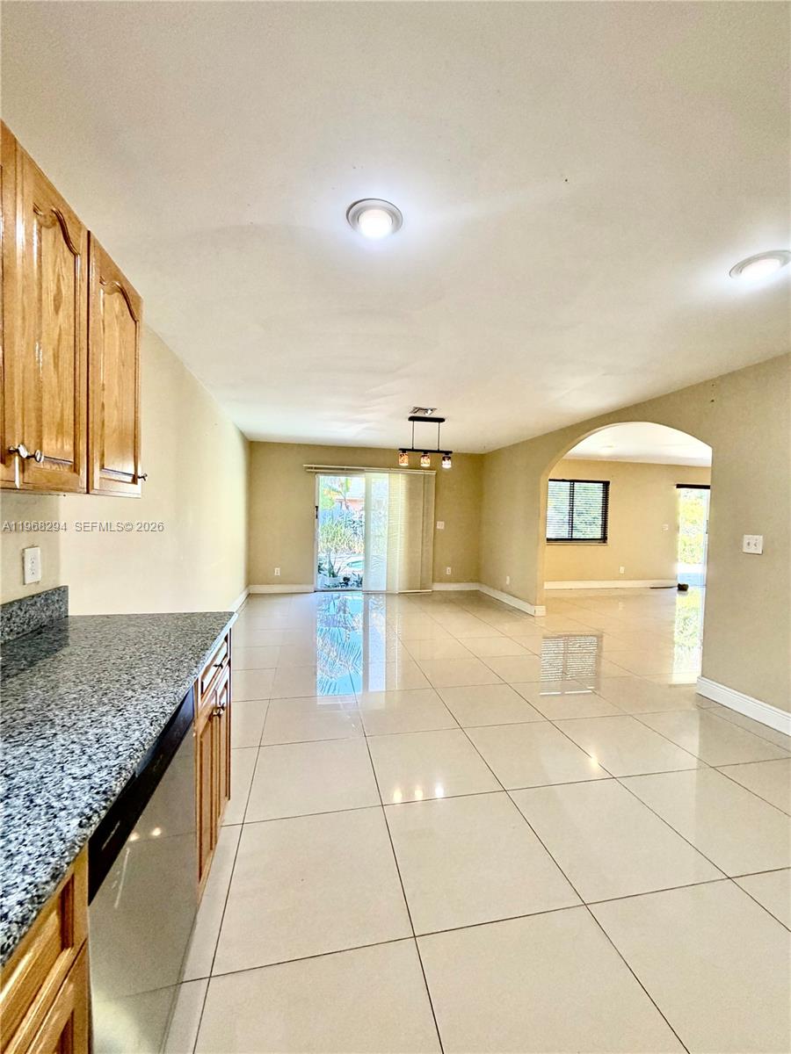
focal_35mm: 14
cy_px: 527
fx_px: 427
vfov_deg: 102.1
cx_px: 396
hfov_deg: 85.7
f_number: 2.2
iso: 200
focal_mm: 2.22
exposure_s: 1/60
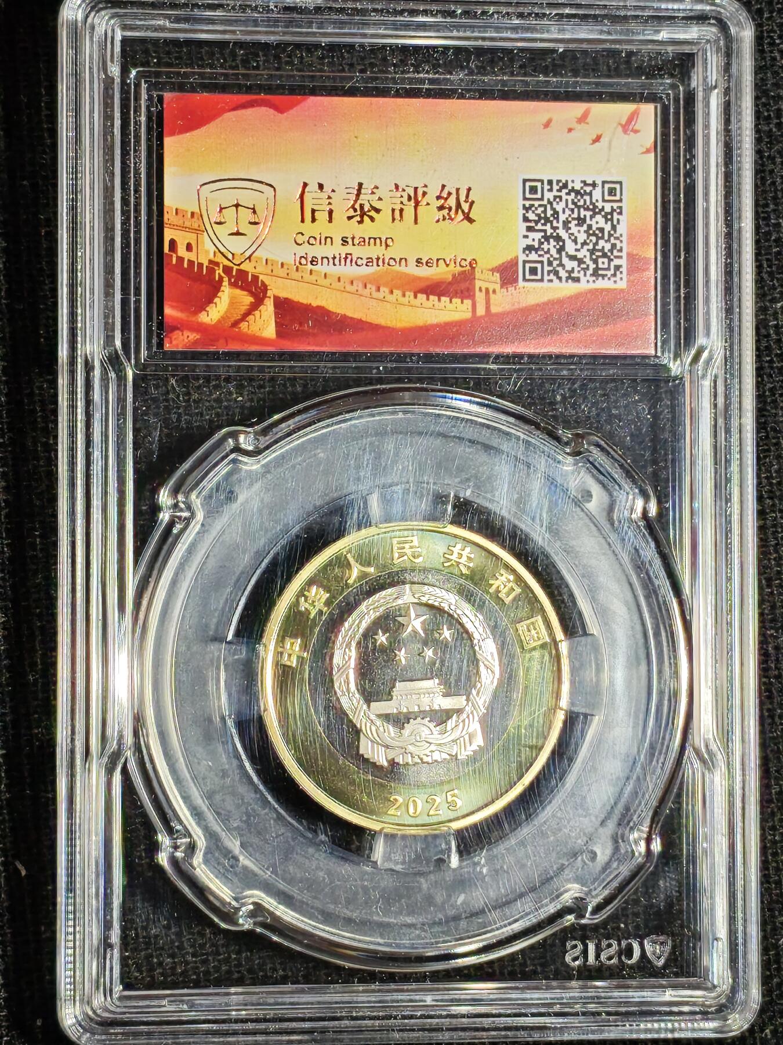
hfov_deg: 13.8
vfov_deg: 18.4
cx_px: 392
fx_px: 3227
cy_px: 522
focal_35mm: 107
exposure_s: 1/775
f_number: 1.5
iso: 50
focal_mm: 4.94
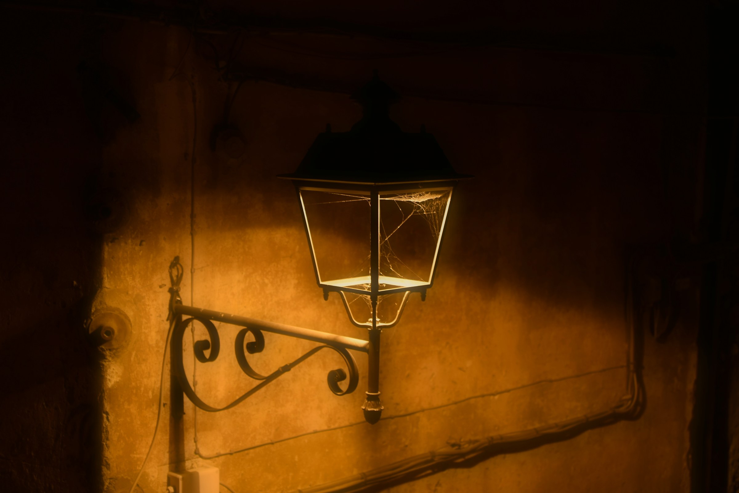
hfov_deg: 37.9
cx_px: 370
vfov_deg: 25.8
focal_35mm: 52
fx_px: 1078
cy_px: 246
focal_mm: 35
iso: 100
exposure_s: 1/25
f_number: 1.8
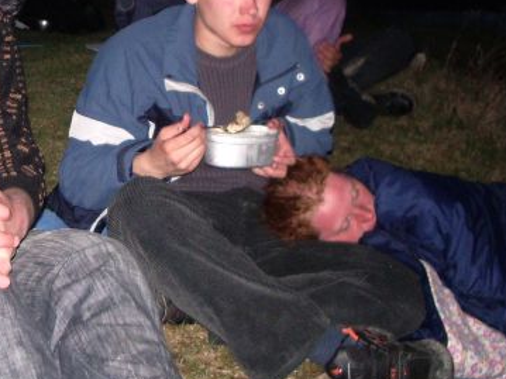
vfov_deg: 18.9
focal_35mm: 78
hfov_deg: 24.0
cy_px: 144
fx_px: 1140
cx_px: 8
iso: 200
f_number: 2.6
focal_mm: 5.8
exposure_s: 1/40
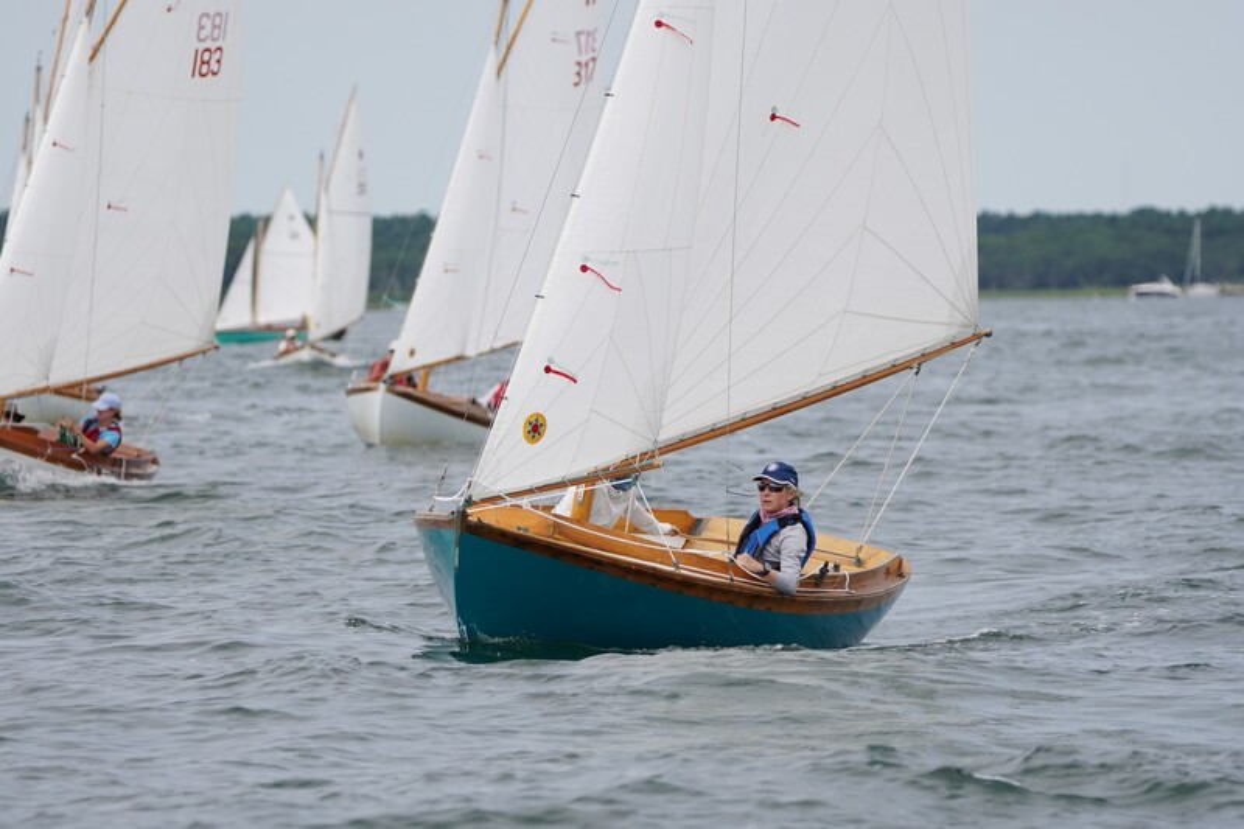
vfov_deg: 4.1
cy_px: 414
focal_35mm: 332
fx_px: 11452
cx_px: 622
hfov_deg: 6.2
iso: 200
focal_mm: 221
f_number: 5.6
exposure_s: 1/1250
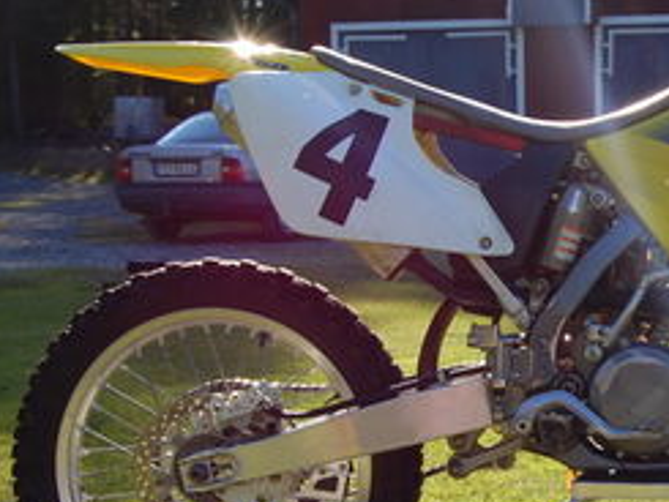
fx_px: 1895
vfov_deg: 15.1
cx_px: 718
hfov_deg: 19.3
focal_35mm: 98
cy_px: 295
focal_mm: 26
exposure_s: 1/200
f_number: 9
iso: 200
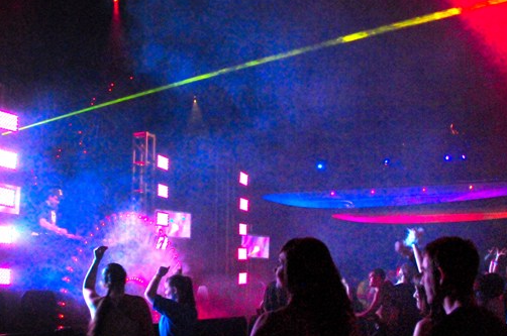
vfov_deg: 31.0
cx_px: 241
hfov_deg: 45.5
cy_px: 195
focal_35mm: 43
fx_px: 605
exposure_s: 1/60
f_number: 7.1
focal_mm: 18
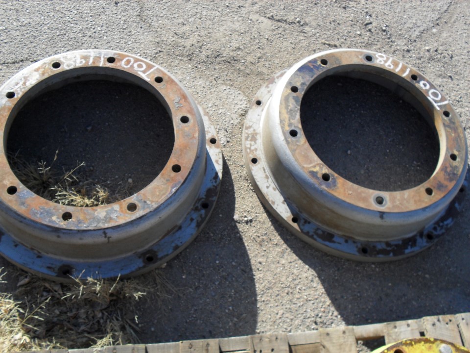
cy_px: 176
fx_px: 475
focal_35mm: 35
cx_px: 235
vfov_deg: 40.7
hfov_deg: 52.6
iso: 100
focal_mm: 6.3
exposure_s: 1/500
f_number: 3.2
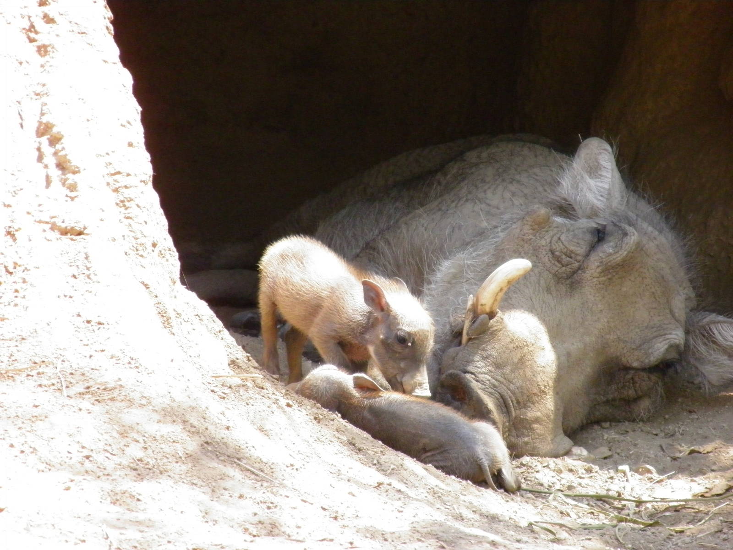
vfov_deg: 2.6
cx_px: 366
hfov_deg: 3.4
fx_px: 12345
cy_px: 275
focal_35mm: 583
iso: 400
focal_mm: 104.6
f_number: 4.9
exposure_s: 1/160
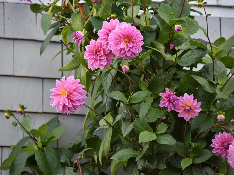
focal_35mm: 326
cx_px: 106
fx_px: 2204
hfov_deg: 6.1
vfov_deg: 4.6
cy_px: 87
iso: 900
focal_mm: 300
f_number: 5.6
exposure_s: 1/640
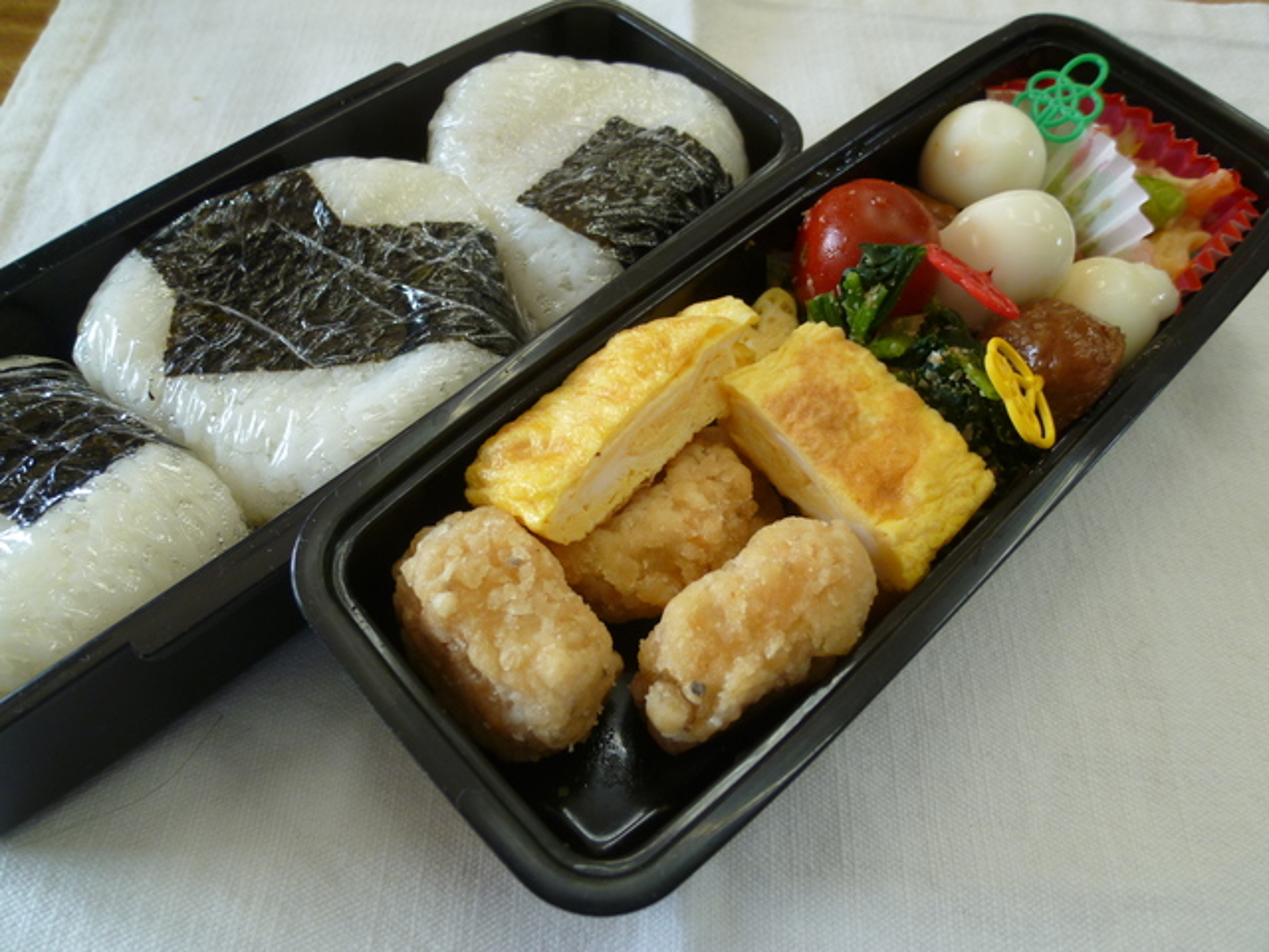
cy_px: 476
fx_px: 880
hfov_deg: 71.6
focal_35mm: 24
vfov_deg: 56.8
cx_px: 634
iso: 80
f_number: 2.2
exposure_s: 1/80
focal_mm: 4.3
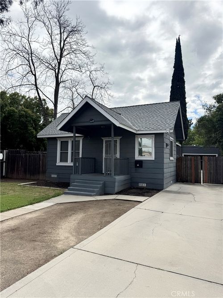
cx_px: 112
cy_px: 149
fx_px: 206
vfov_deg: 71.6
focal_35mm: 24
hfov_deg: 56.8
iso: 80
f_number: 1.78
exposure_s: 1/12346
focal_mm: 6.76
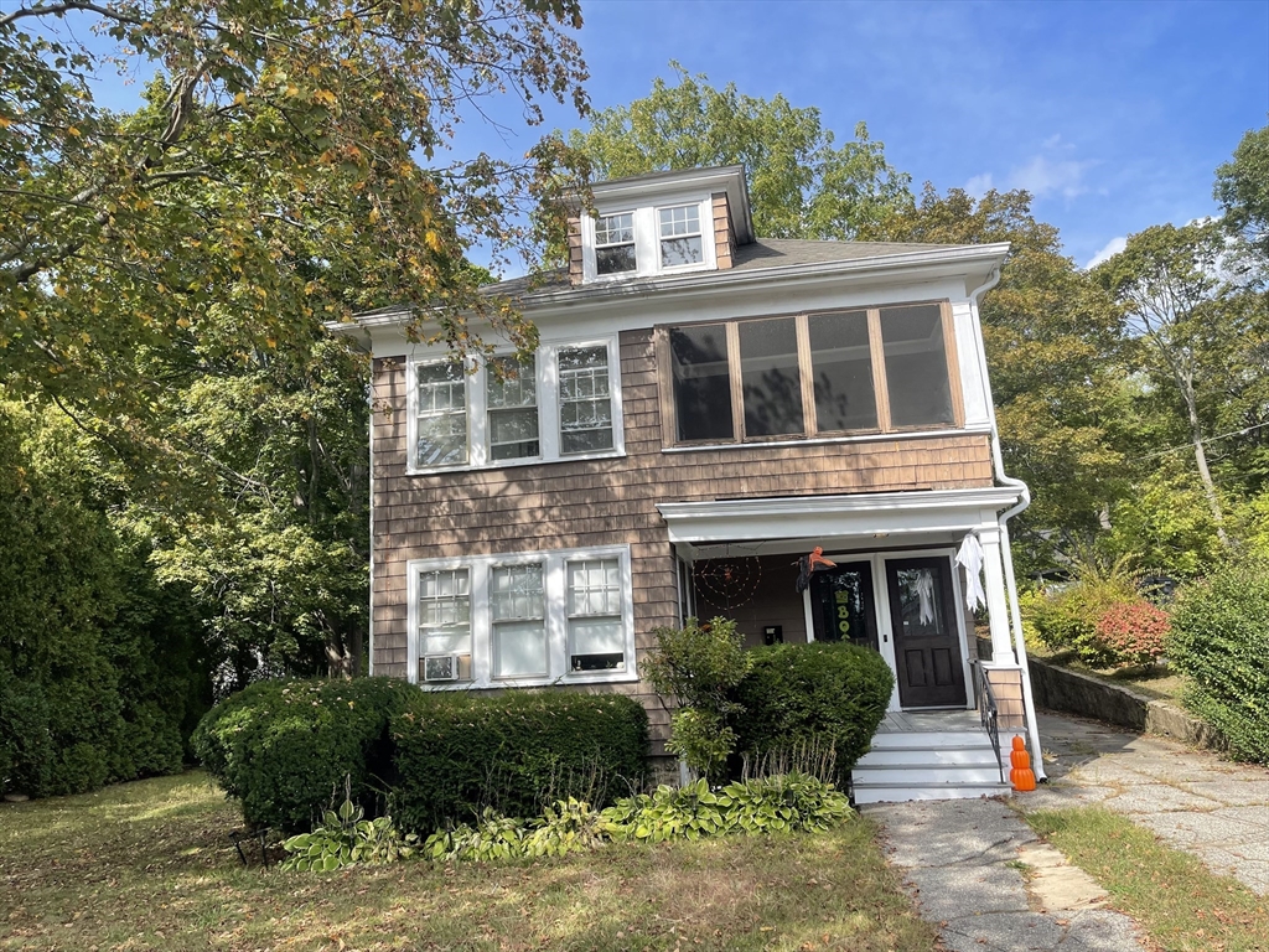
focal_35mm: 25
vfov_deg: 54.9
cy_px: 476
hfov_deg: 69.4
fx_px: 916
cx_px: 634
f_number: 1.6
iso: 32
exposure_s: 1/1642
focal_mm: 5.1
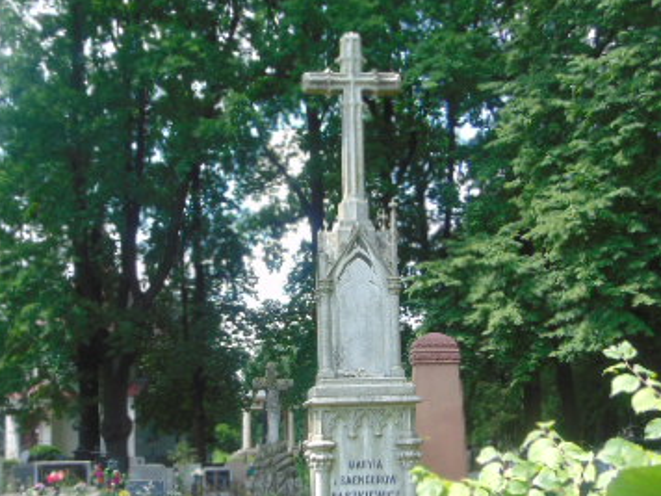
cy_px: 366
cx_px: 327
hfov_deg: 42.1
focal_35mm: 45
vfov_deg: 31.7
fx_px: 859
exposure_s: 1/250
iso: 80
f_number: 3
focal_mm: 4.5
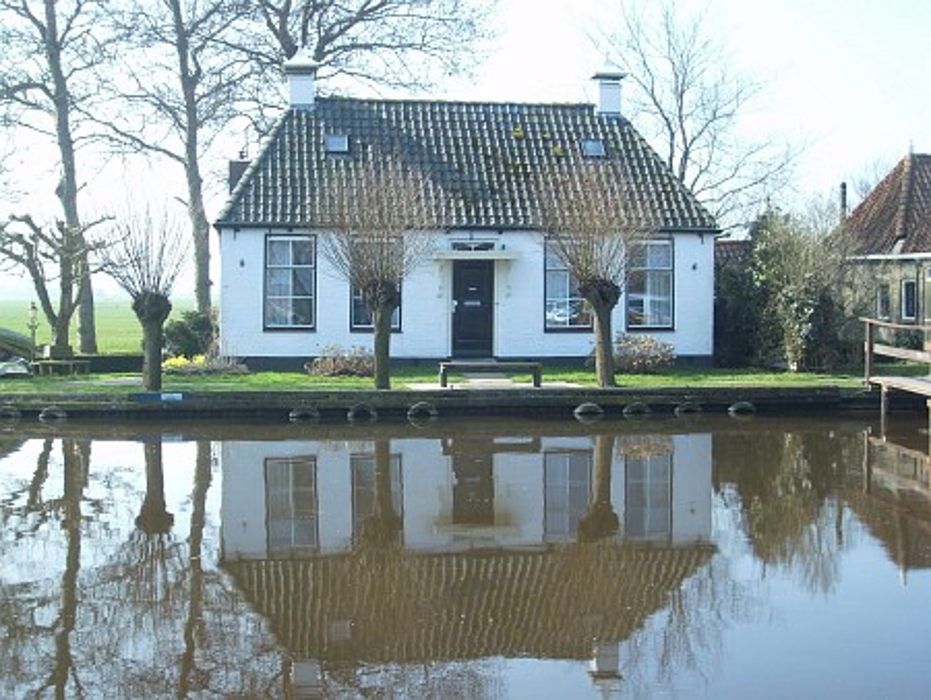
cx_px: 466
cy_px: 350
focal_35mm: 48
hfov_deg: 39.6
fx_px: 1292
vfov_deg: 30.3
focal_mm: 8.9
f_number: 3.4
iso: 50
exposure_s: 1/337
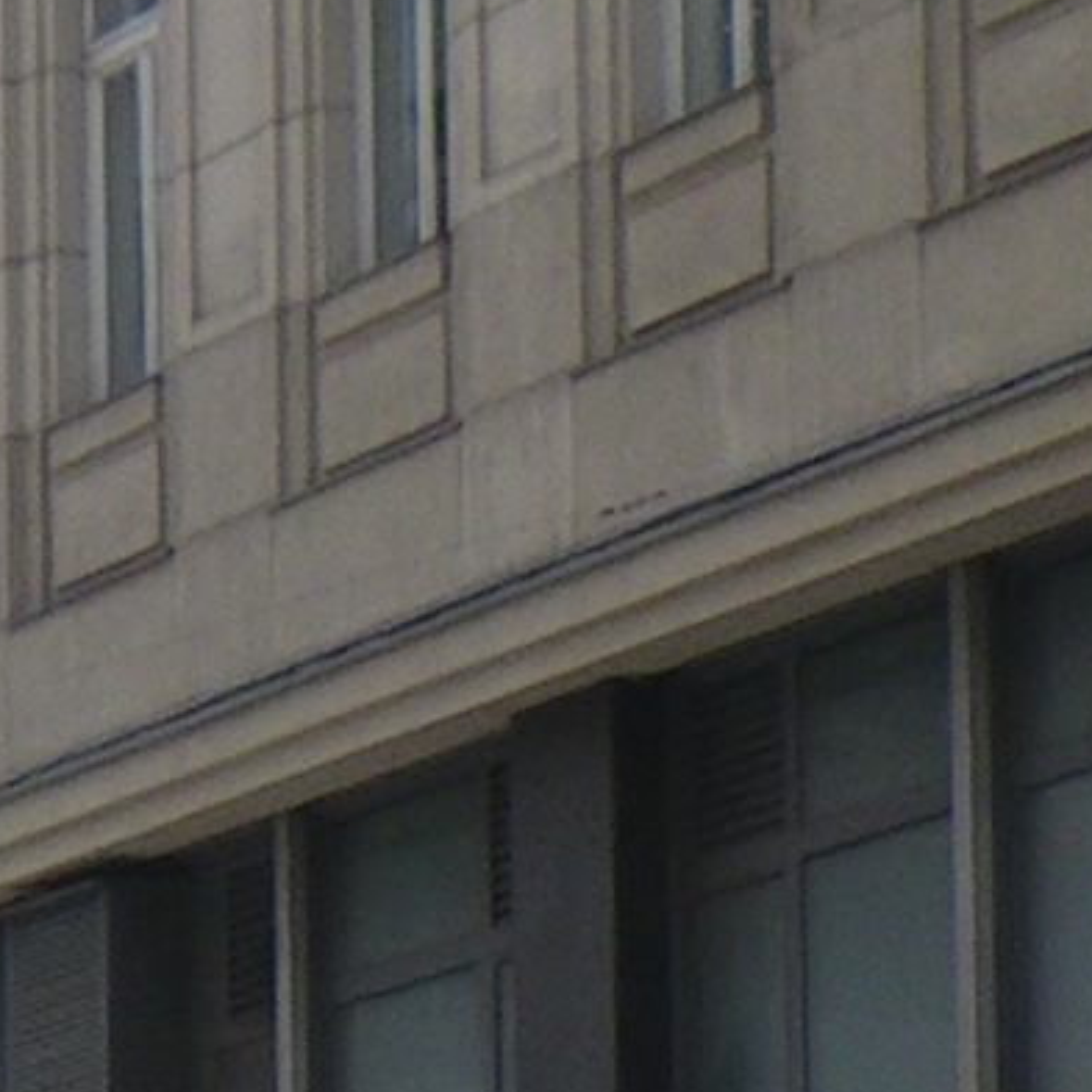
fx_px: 8209
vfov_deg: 7.4
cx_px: -342
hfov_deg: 7.5
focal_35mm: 230
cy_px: 1845
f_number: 4.2
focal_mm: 5
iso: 50
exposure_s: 1/250
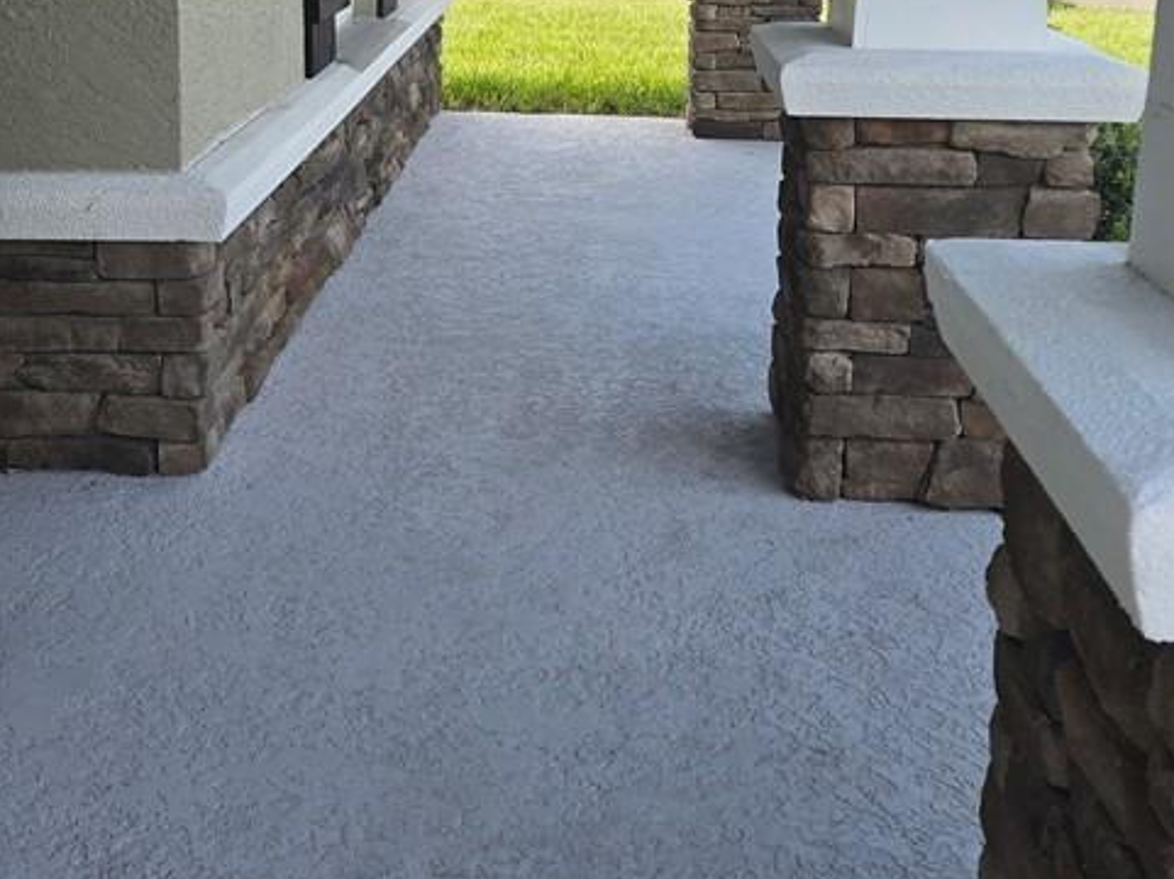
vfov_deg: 28.5
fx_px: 1661
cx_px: 539
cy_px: 83
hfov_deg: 38.9
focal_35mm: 49
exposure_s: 1/234
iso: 25
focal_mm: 5.4
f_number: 1.8
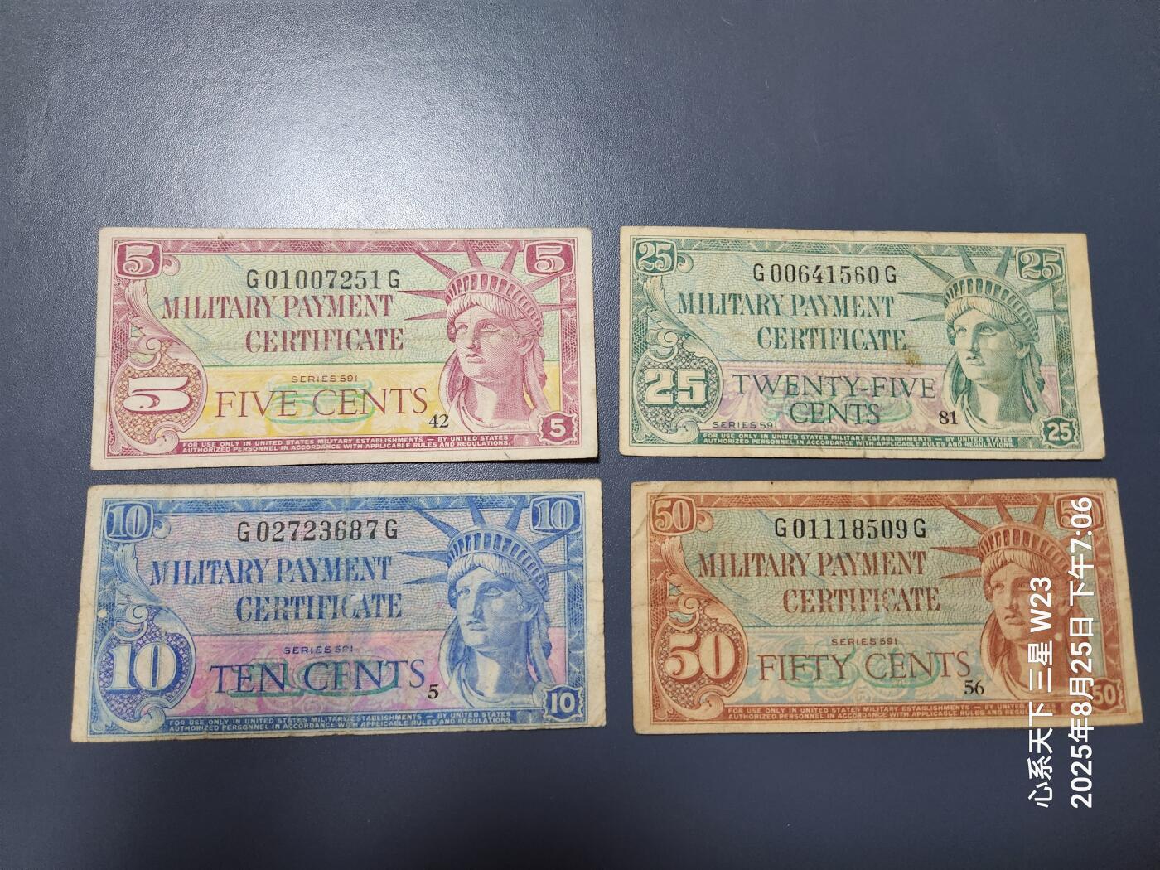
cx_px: 580
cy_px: 435
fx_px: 771
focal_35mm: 23
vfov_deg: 58.9
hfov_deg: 73.9
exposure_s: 1/120
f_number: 1.8
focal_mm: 5.4
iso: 800
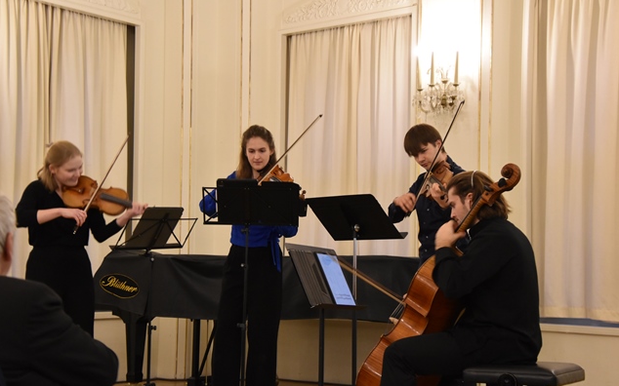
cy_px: 206
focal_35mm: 71
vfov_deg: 18.3
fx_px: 1198
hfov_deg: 29.0
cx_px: 309
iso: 2200
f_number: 4
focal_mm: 46
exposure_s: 1/60
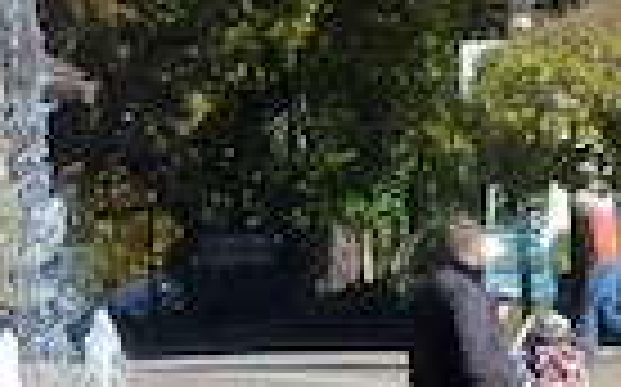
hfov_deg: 4.2
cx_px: 342
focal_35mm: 499
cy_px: -207
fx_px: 8438
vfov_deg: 2.6
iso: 160
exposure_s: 1/400
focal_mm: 13.6
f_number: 4.7
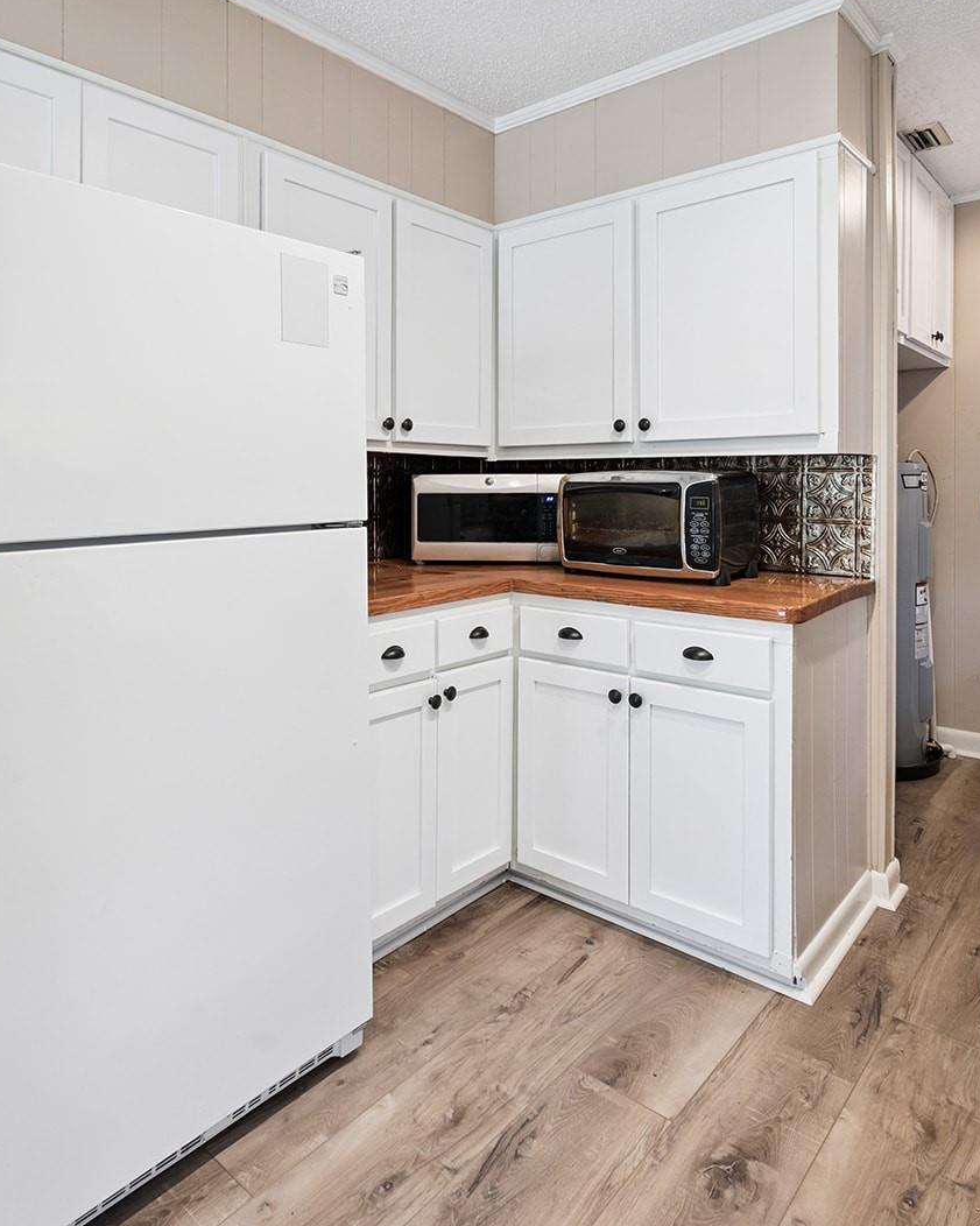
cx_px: 432
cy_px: 608
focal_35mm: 20
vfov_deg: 80.4
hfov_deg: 67.8
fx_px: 725
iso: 320
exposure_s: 1/13
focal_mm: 14
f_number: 8
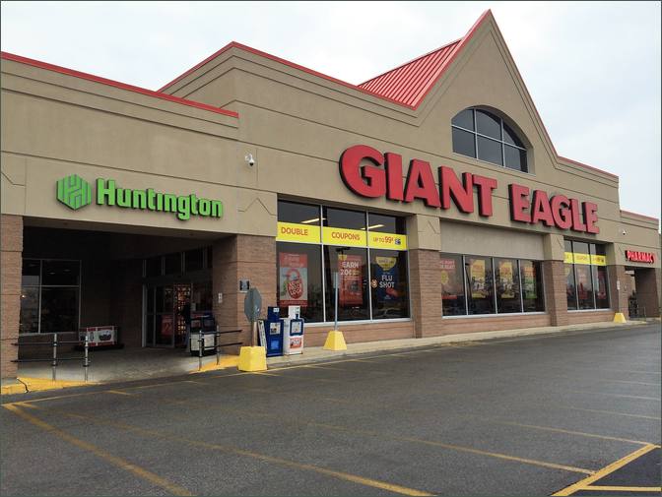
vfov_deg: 46.8
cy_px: 248
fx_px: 574
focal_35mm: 30
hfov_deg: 59.9
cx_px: 331
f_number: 2.2
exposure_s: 1/471
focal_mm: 4.12
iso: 32
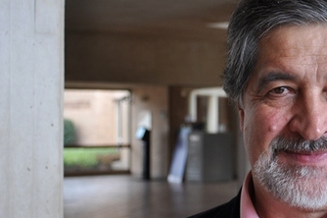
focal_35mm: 92
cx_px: 309
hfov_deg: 21.5
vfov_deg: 14.8
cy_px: 111
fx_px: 835
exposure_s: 1/125
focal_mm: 32
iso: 250
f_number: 5.6
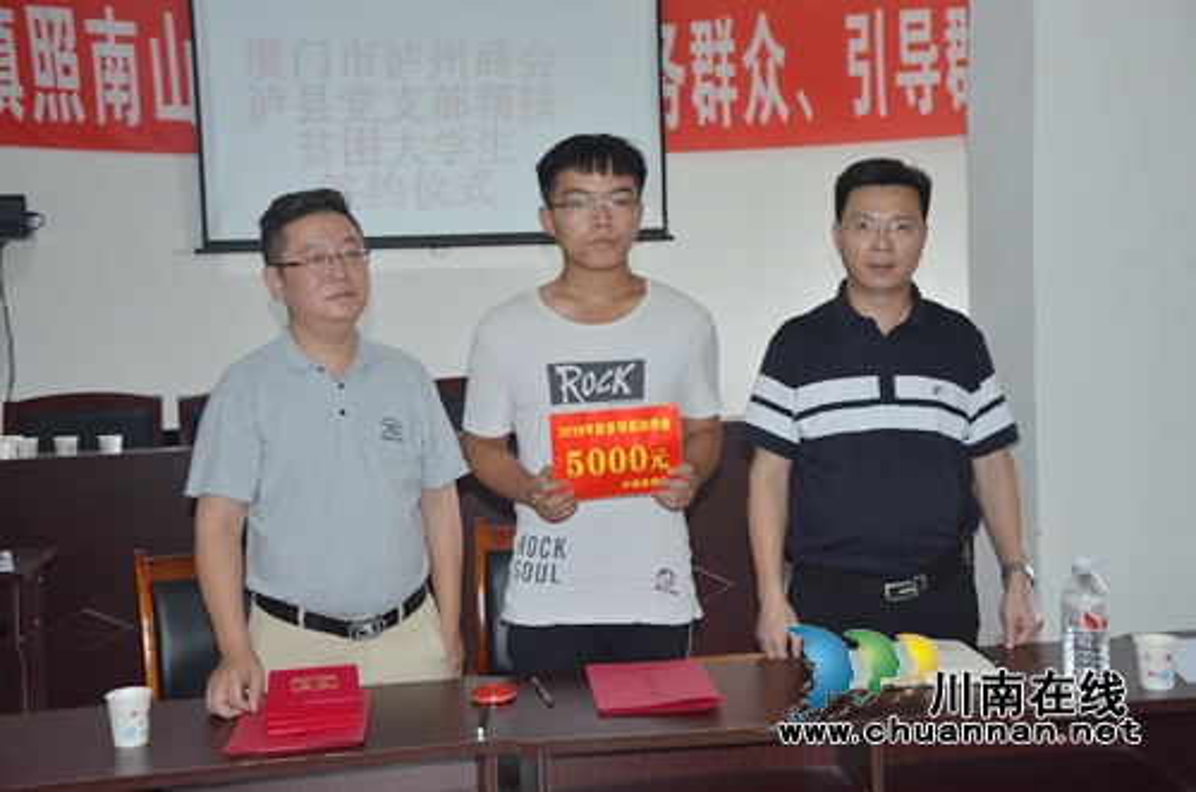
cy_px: 396
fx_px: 1691
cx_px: 598
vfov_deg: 26.4
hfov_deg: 39.0
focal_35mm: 51
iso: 800
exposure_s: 1/60
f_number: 4.2
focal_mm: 34
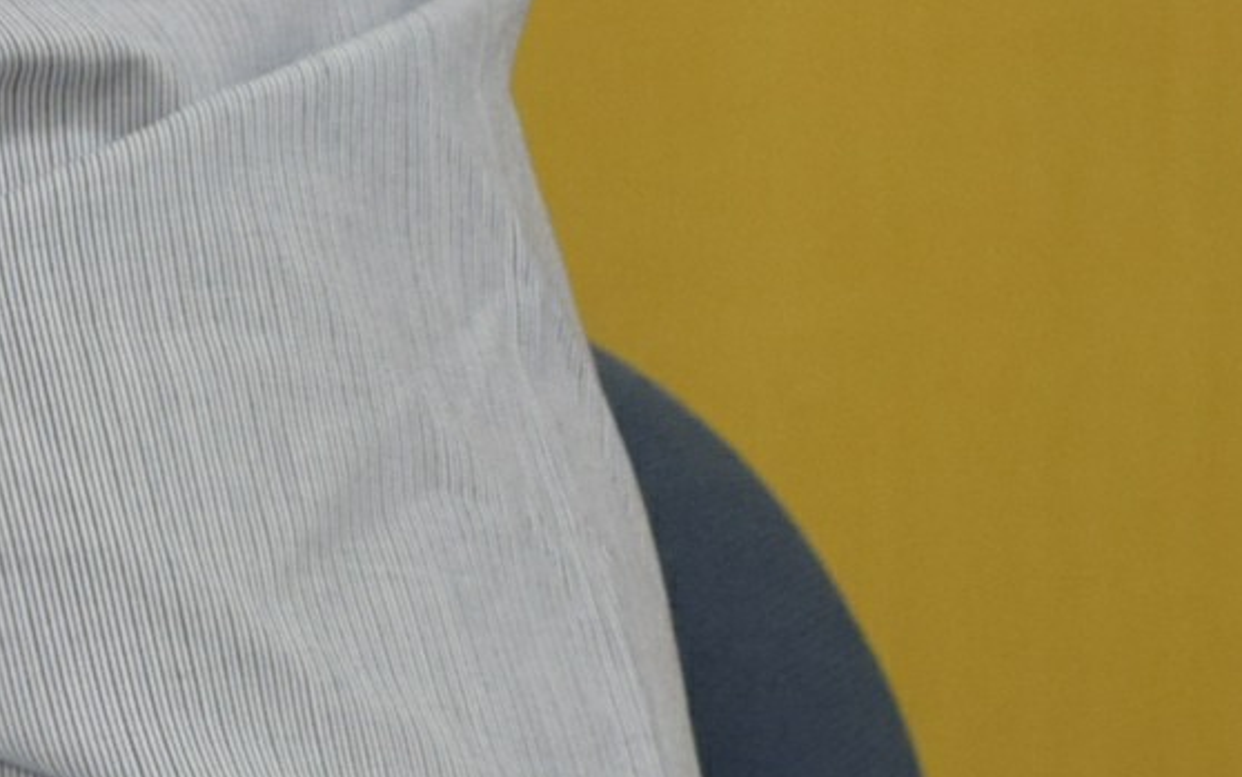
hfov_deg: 5.2
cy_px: -396
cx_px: -1353
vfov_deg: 3.3
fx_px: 13339
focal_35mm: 394
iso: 900
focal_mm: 48
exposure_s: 1/60
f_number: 5.3
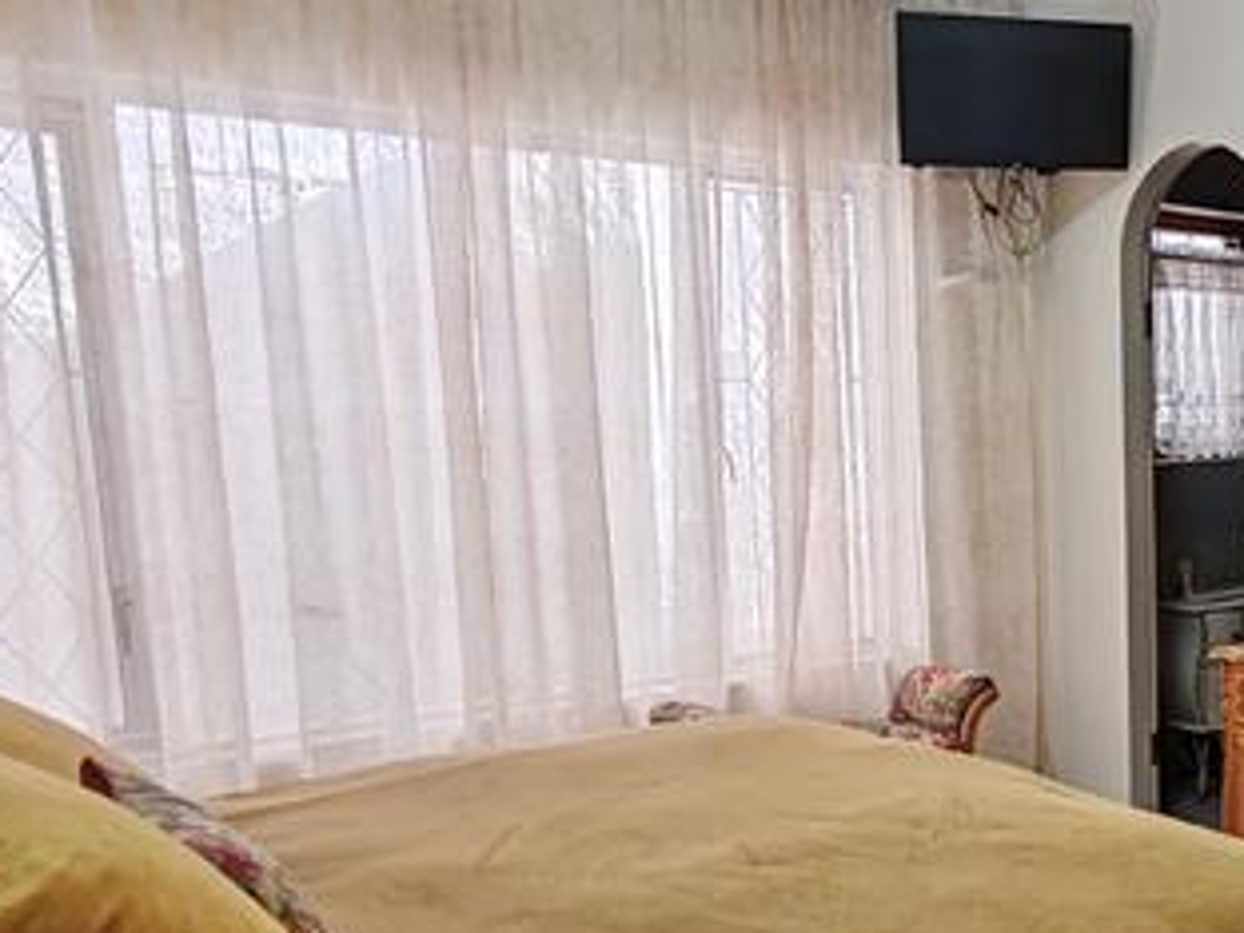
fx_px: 1473
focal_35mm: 41
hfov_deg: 41.5
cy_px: 622
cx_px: 1160
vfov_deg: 34.8
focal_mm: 1.96
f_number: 2.2
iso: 64
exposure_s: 1/33
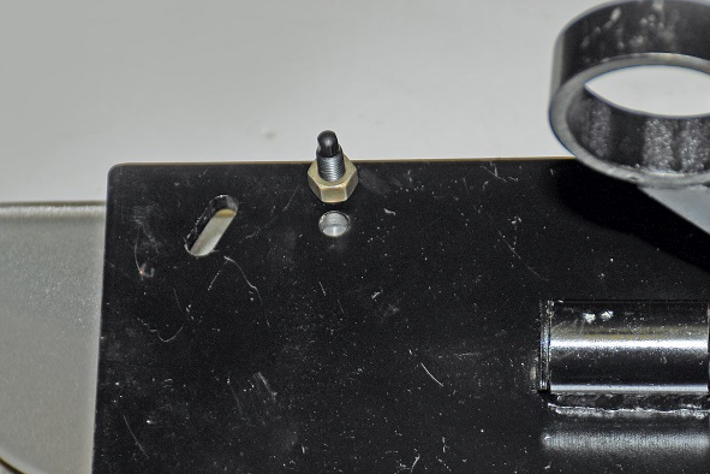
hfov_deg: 7.9
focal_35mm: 259
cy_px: 378
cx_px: 554
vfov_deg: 5.3
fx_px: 5108
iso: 100
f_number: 5.3
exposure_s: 1/60
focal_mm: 85
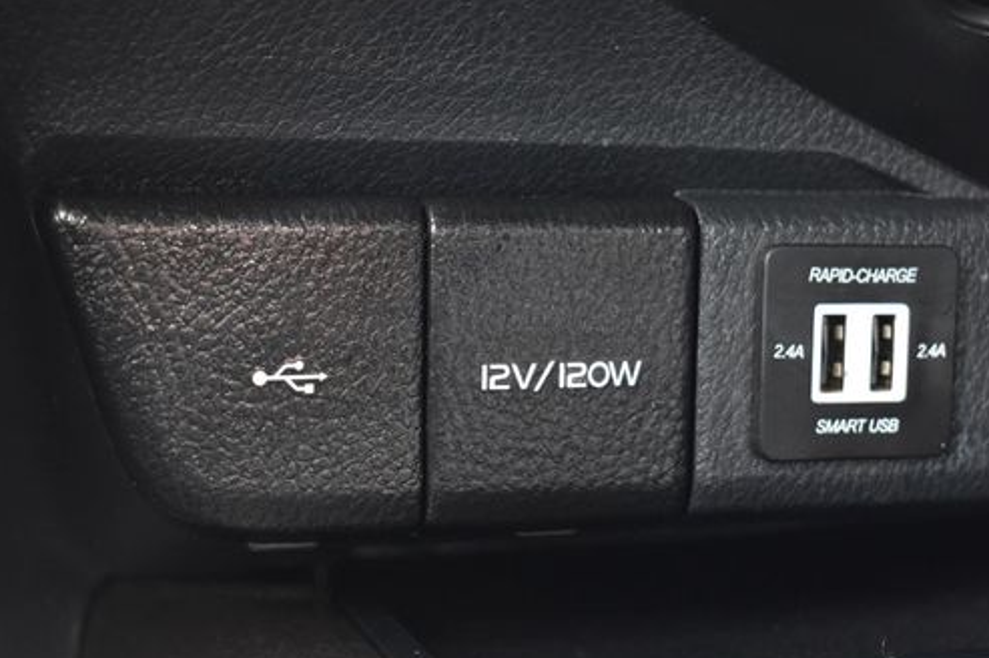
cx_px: 554
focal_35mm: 74
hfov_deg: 27.3
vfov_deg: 18.4
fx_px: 2032
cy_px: 405
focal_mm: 38
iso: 1600
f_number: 4.8
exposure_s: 1/15
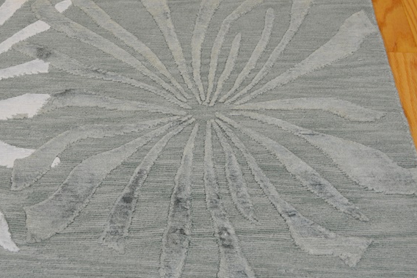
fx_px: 660
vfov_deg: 23.8
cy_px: 126
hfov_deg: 34.7
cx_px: 138
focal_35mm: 57
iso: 400
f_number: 4.5
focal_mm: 24
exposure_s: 1/80
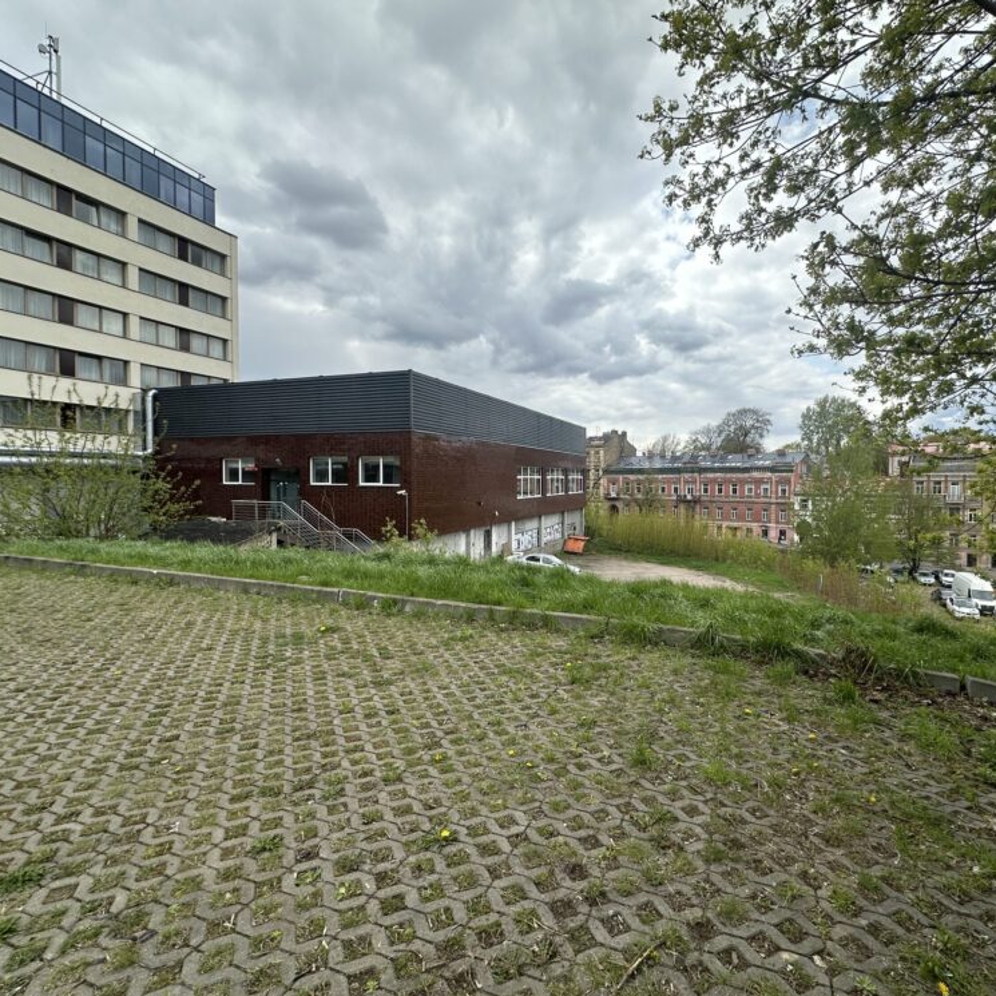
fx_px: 553
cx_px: 553
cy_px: 492
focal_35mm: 17
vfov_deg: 84.0
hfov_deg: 83.7
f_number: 2.2
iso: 40
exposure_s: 1/1233
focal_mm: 2.22
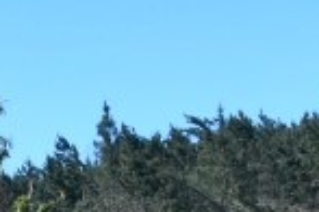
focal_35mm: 375
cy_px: 575
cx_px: -152
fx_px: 3323
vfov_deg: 3.6
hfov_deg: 5.4
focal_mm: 32
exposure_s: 1/250
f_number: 8
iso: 100
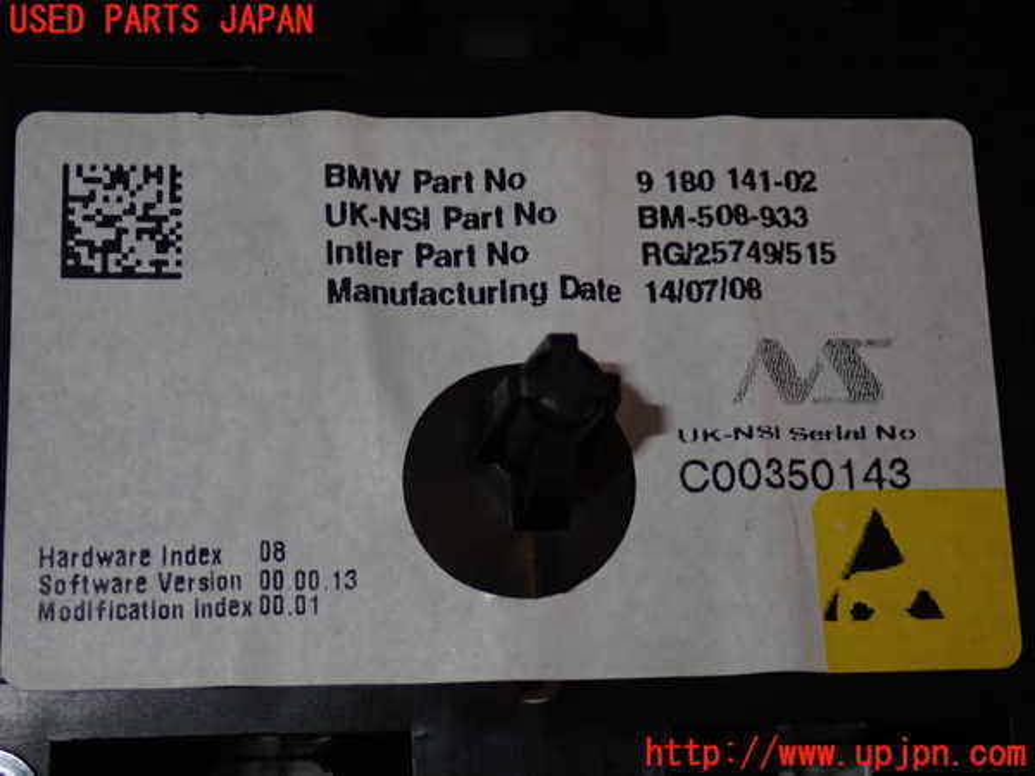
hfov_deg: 29.0
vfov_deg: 21.9
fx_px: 2003
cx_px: 518
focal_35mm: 67
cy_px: 388
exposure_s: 1/60
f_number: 11
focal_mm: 11.88
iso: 250
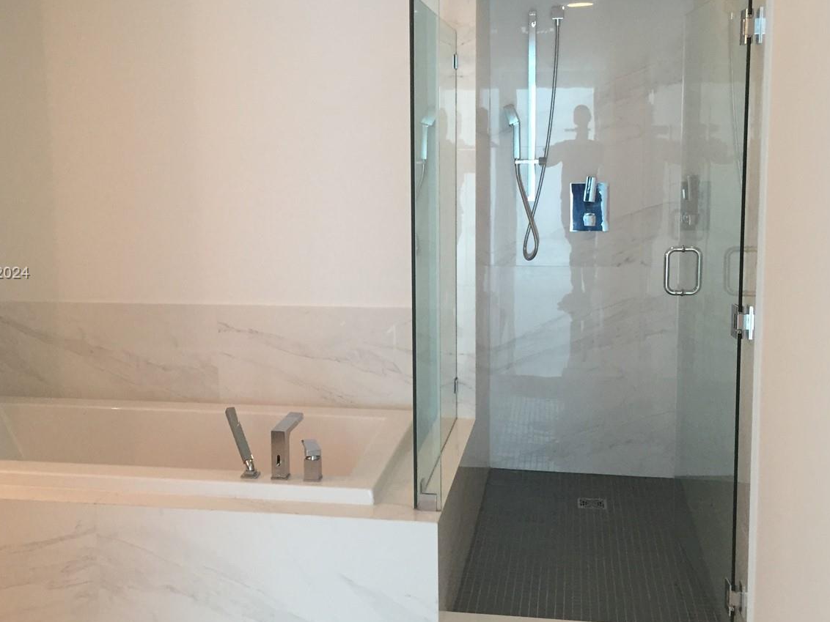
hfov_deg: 45.7
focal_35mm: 41
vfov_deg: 35.1
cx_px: 381
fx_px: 983
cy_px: 274
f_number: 2.2
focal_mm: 4.15
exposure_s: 1/30
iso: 125
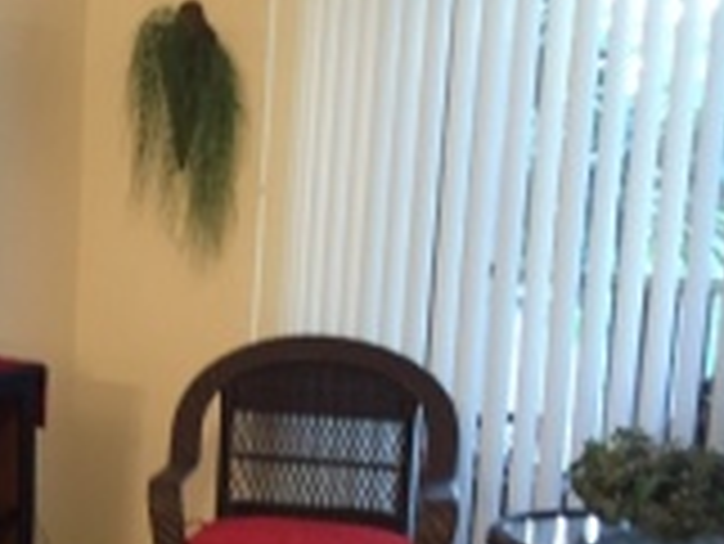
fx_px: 1507
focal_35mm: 72
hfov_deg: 24.7
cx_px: -121
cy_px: 418
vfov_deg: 20.3
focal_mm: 4.15
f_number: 2.2
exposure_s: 1/15
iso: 250
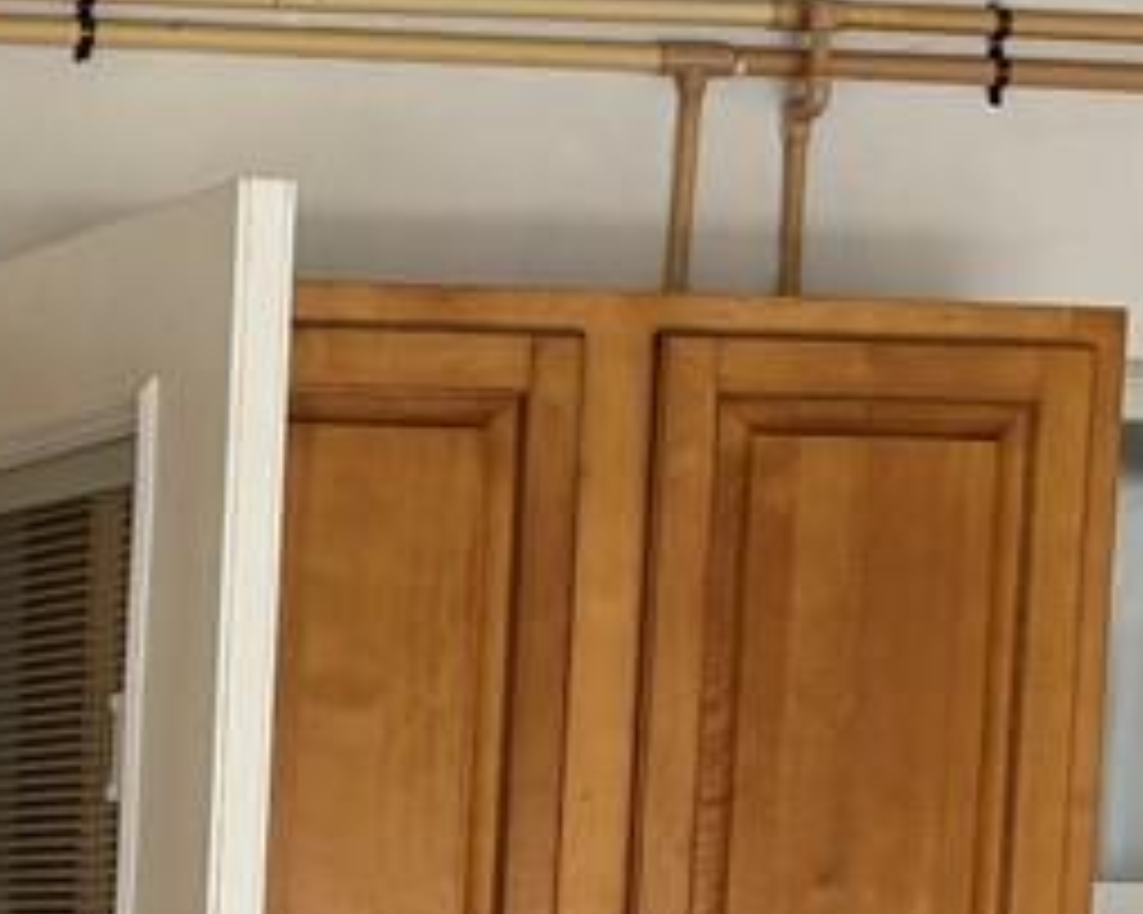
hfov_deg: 11.7
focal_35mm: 160
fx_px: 5410
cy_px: 1810
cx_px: -351
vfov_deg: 9.1
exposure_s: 1/252
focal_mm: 5.96
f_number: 1.6
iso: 40
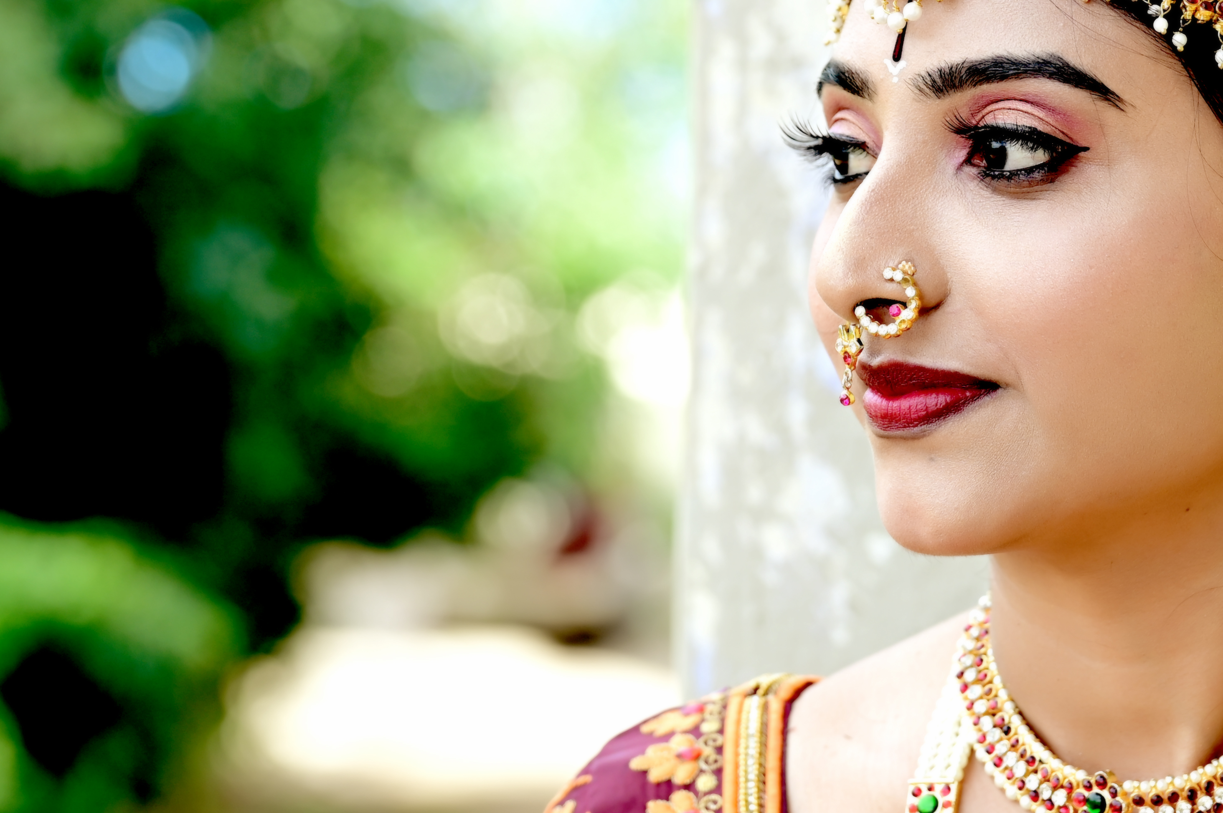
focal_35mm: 157
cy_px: 280
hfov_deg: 13.1
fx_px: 5330
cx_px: 683
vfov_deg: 8.7
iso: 125
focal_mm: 76
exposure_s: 1/160
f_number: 4
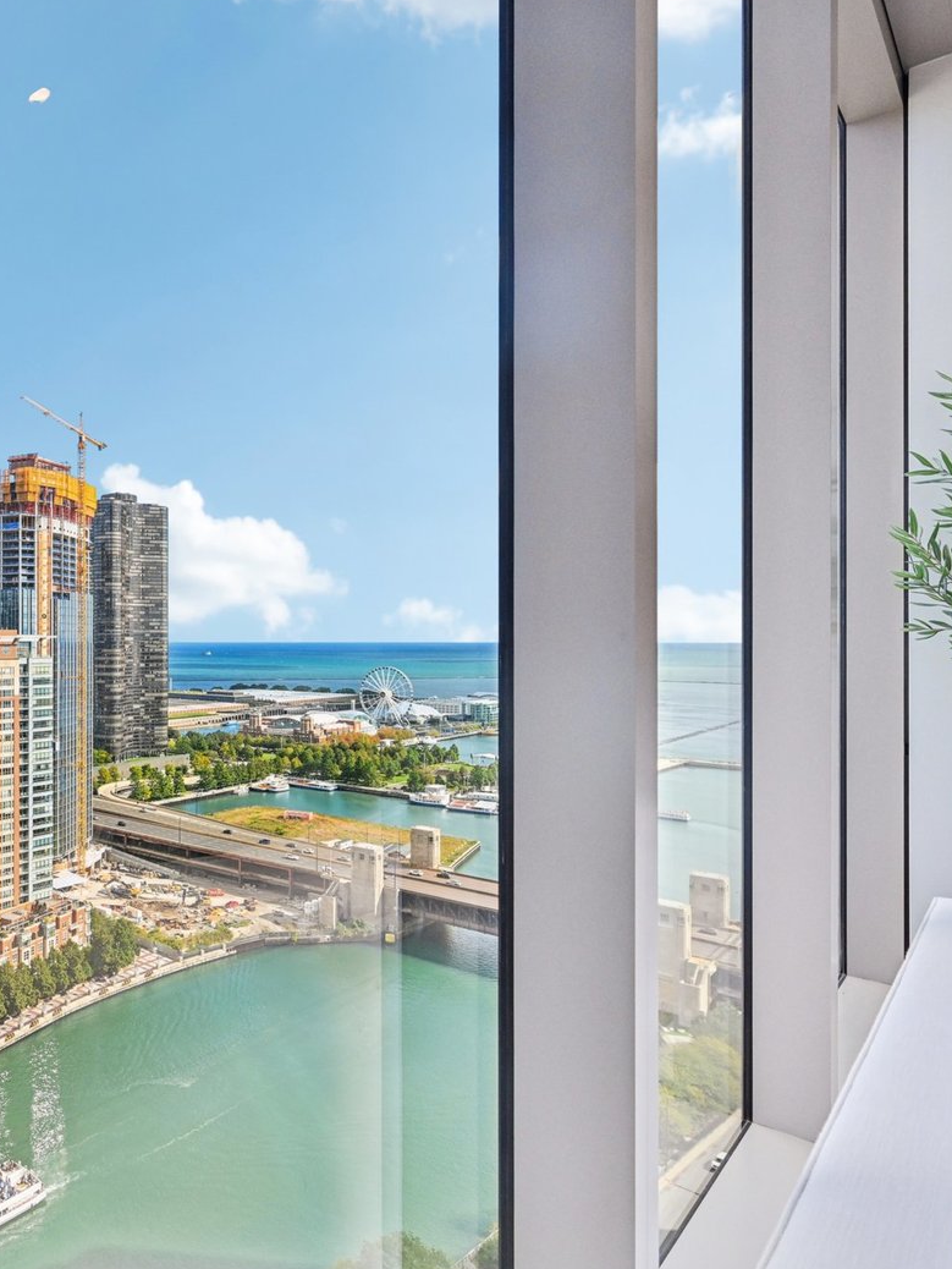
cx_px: 76
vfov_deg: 71.6
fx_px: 880
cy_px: 649
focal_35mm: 24
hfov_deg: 49.8
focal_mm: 16
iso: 800
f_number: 8
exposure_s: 1/400
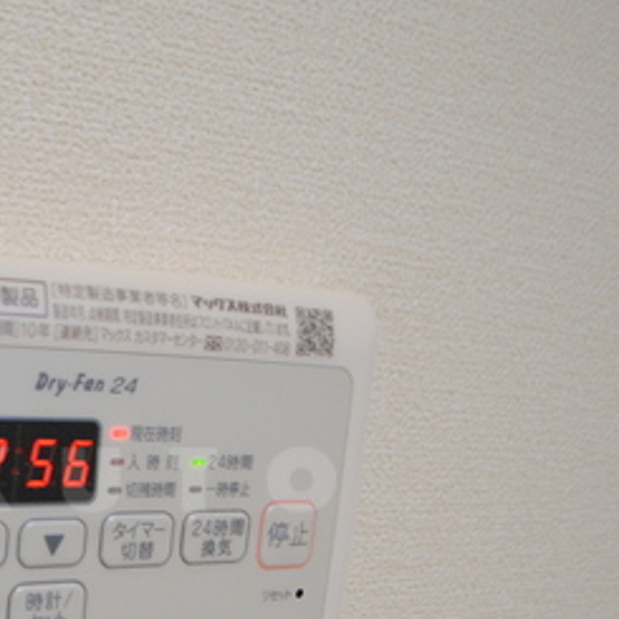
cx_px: -43
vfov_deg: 28.1
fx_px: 1214
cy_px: 483
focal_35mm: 60
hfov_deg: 26.6
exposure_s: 1/30
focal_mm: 18
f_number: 3.5
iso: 800
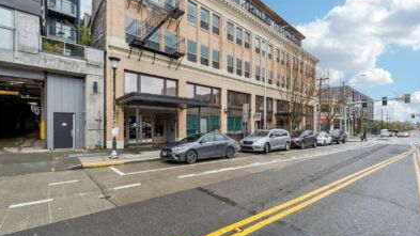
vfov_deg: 67.1
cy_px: 118
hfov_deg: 99.4
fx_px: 178
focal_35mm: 16
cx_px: 209
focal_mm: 10
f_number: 9
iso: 250
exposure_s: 1/40
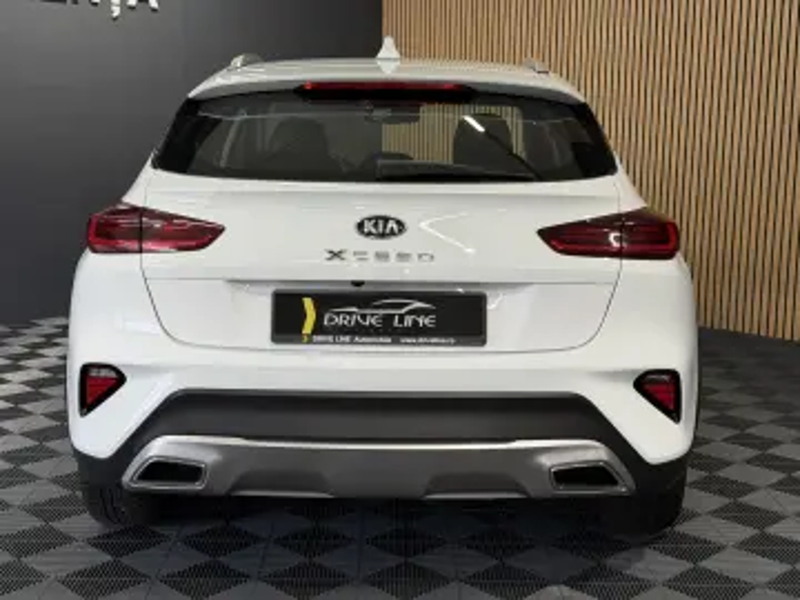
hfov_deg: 39.7
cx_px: 400
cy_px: 300
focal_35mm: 48
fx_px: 1109
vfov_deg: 30.3
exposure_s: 1/100
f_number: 1.78
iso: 50
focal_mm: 6.76
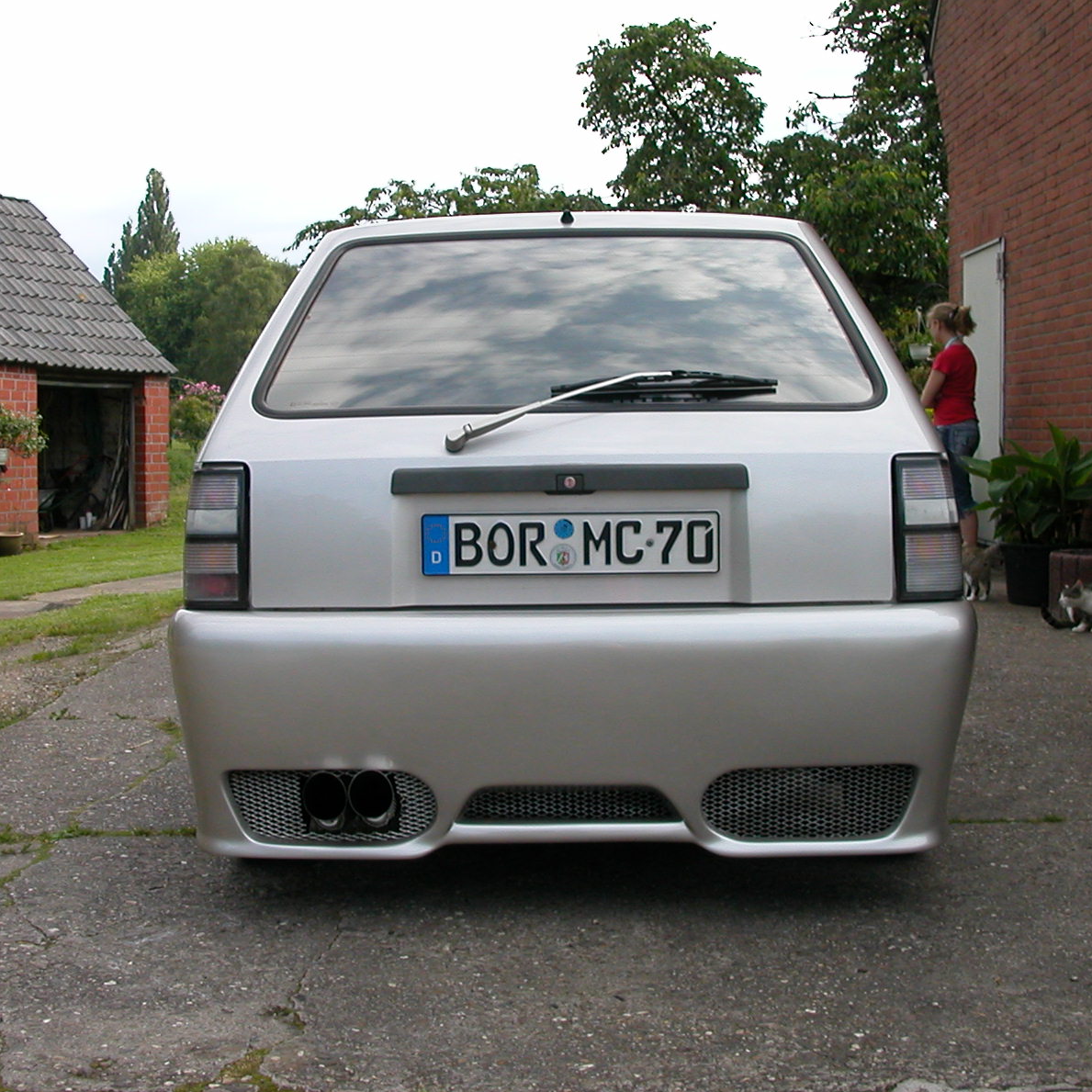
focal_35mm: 44
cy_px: 550
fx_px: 1570
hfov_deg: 38.3
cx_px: 557
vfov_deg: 38.3
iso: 100
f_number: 4.5
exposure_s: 1/309
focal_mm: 5.6
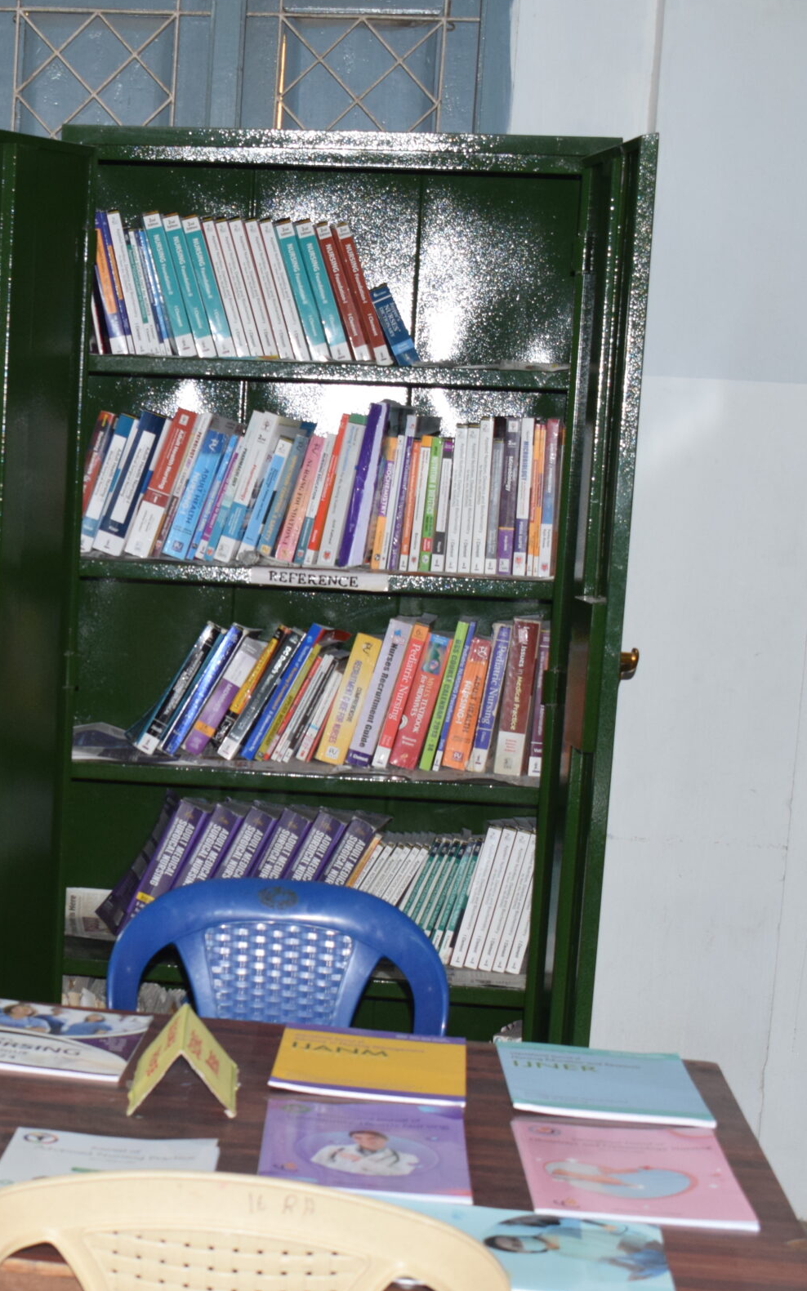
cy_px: 691
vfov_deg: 30.7
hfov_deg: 18.7
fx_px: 2352
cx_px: -82
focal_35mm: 67
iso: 640
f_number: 7.1
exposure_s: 1/50
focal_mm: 27
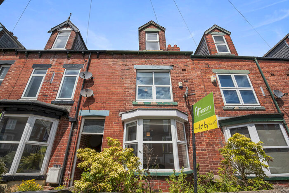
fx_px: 129
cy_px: 96
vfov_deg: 73.9
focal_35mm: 16
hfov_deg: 96.7
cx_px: 144
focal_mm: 16
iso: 100
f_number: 10
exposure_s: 1/160
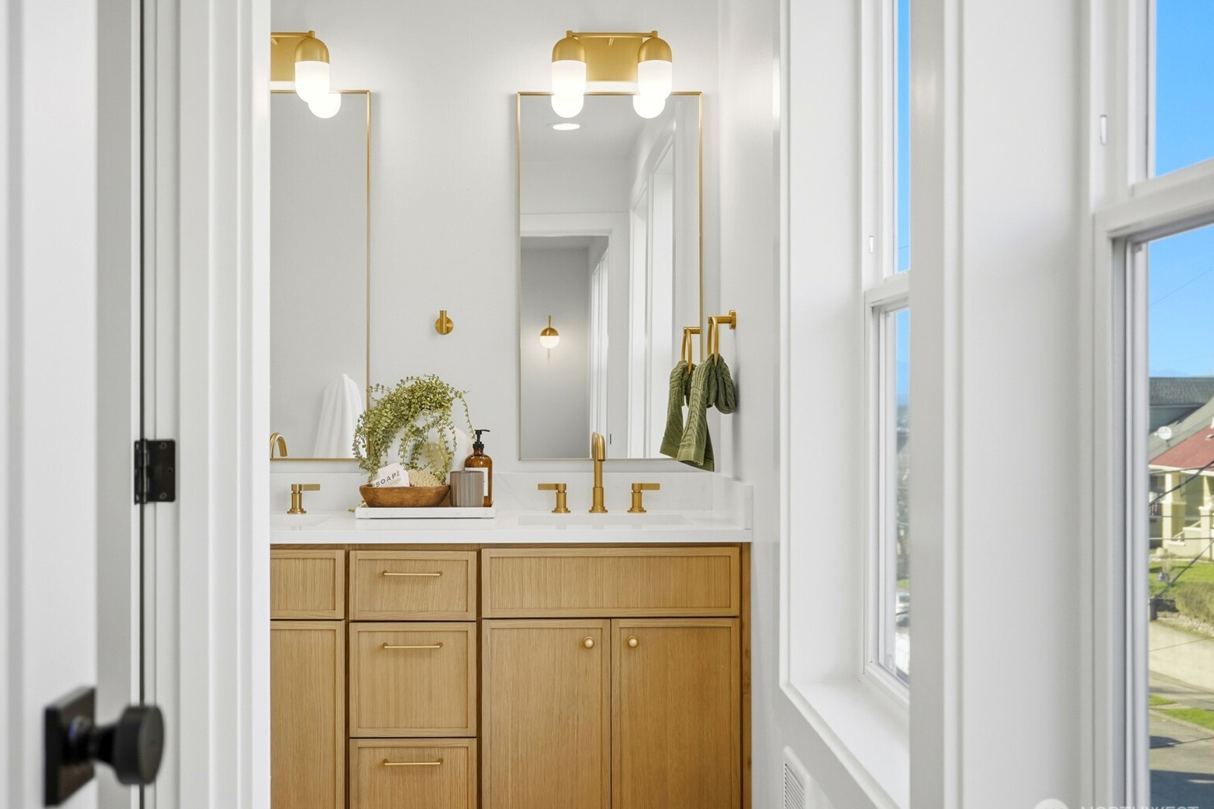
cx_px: 559
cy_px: 407
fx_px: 1214
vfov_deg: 36.9
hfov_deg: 53.1
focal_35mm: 36
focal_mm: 33
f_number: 4
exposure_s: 1/8000
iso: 800
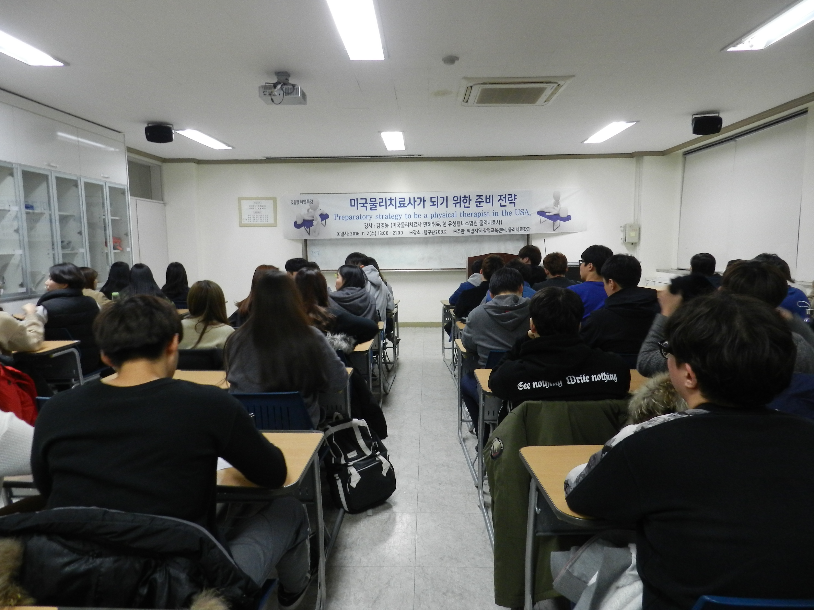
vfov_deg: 58.9
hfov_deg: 73.9
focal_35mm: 23
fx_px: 541
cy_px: 305
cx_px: 407
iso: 400
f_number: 3.4
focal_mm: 4
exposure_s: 1/25
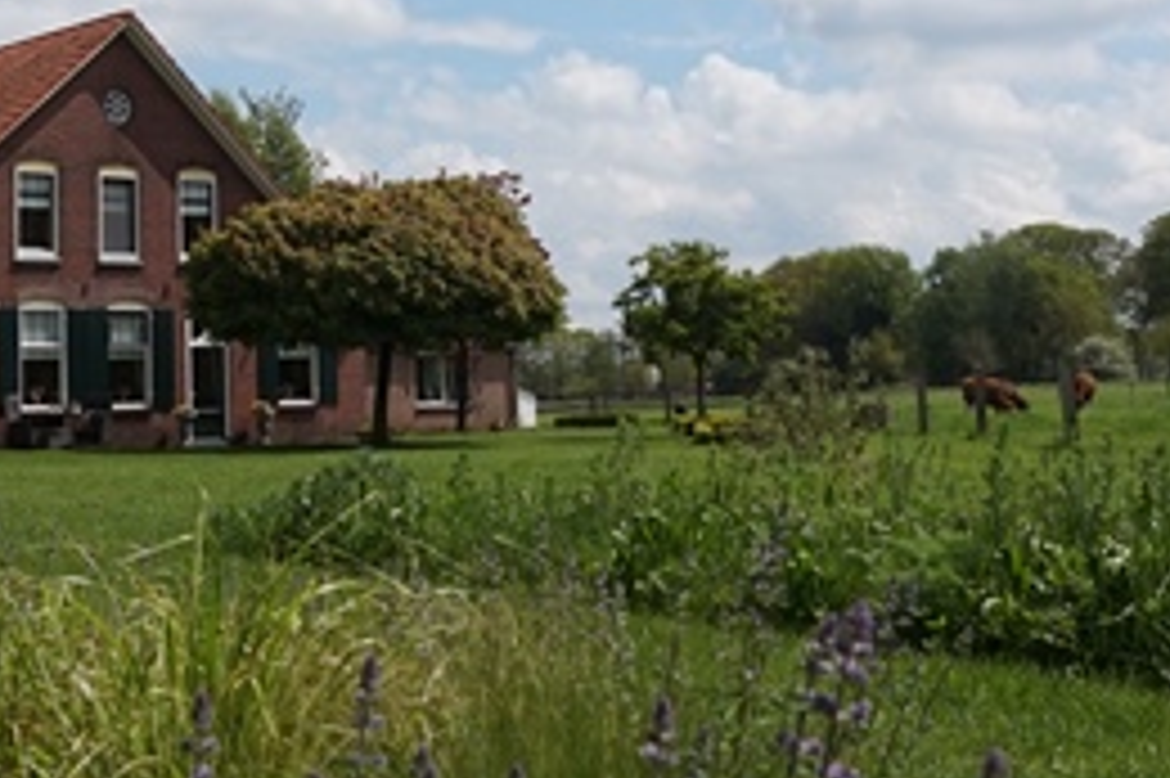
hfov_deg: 28.3
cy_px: 0
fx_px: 2306
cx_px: 392
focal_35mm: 71
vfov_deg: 18.7
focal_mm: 16
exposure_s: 1/800
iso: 160
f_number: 8
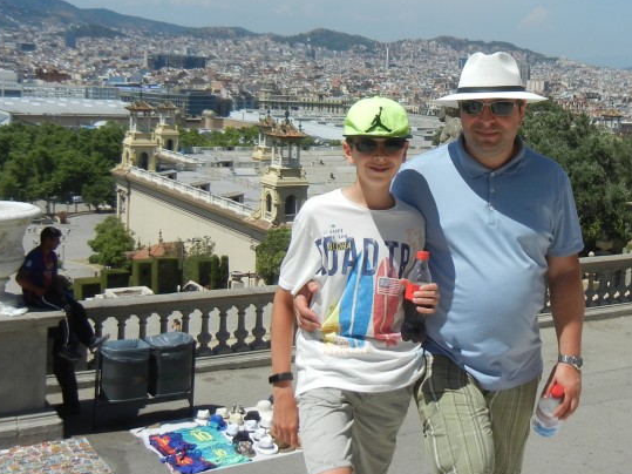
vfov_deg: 25.5
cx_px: 455
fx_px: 1040
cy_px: 144
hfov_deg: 33.3
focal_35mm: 57
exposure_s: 1/607
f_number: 7
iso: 160
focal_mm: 5.4
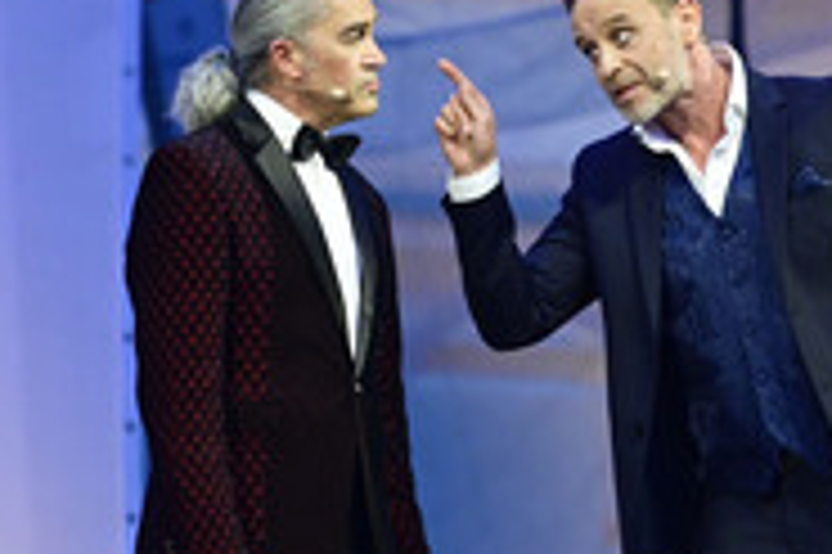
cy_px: 428
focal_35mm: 365
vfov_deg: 3.8
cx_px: 542
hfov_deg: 5.7
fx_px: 8428
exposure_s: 1/320
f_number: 3.2
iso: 2500
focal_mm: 150
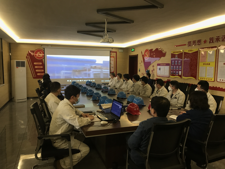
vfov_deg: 49.7
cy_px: 84
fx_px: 182
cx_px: 112
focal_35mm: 28
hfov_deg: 63.4
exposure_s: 1/16
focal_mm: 3.99
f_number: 1.8
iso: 40
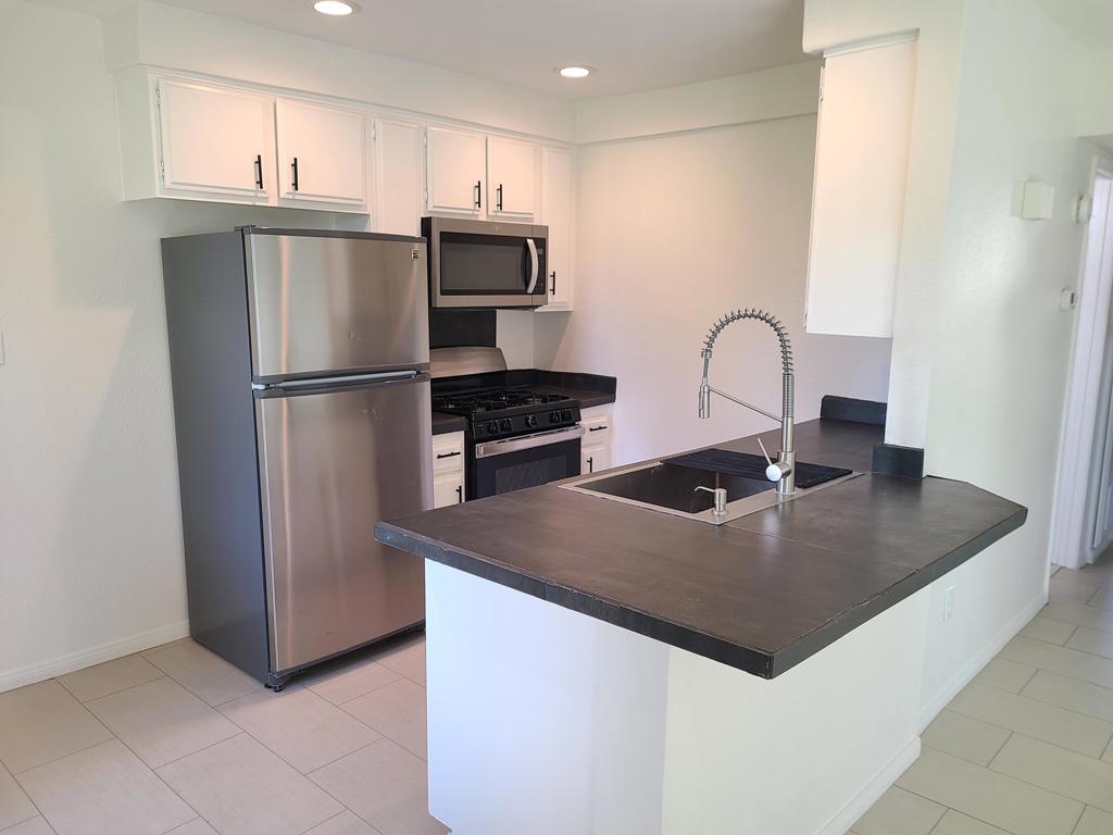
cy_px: 418
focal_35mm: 26
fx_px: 836
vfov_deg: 53.1
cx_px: 556
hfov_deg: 67.3
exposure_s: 1/60
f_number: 1.8
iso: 64
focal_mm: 5.4
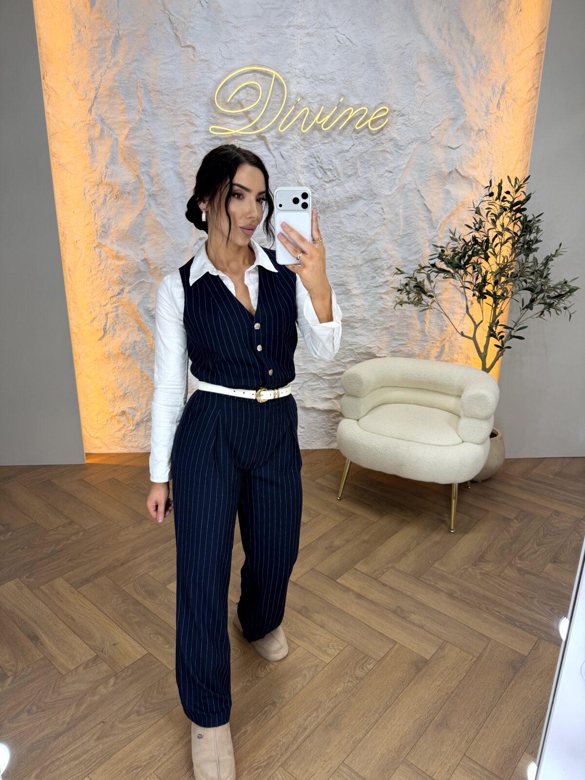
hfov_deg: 56.8
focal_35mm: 24
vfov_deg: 71.6
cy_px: 390
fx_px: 541
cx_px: 292
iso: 64
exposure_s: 1/100
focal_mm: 6.76
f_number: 1.78
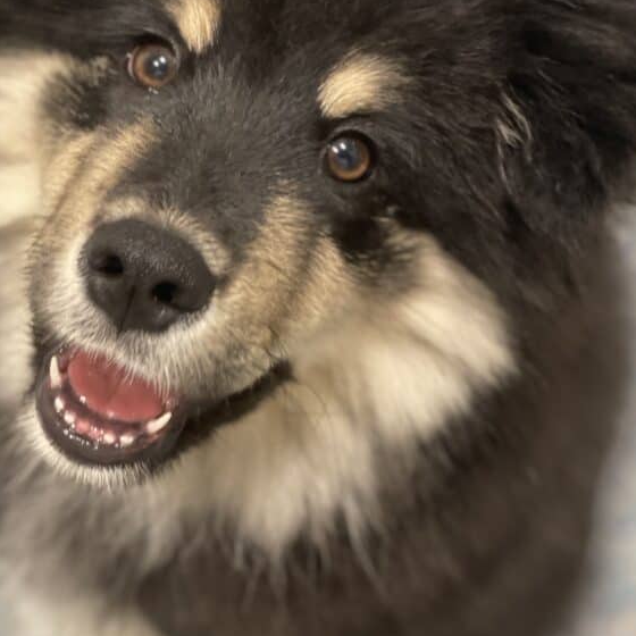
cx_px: 234
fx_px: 1746
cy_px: 303
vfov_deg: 20.6
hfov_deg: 20.6
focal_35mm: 84
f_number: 2
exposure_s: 1/33
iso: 200
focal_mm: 6
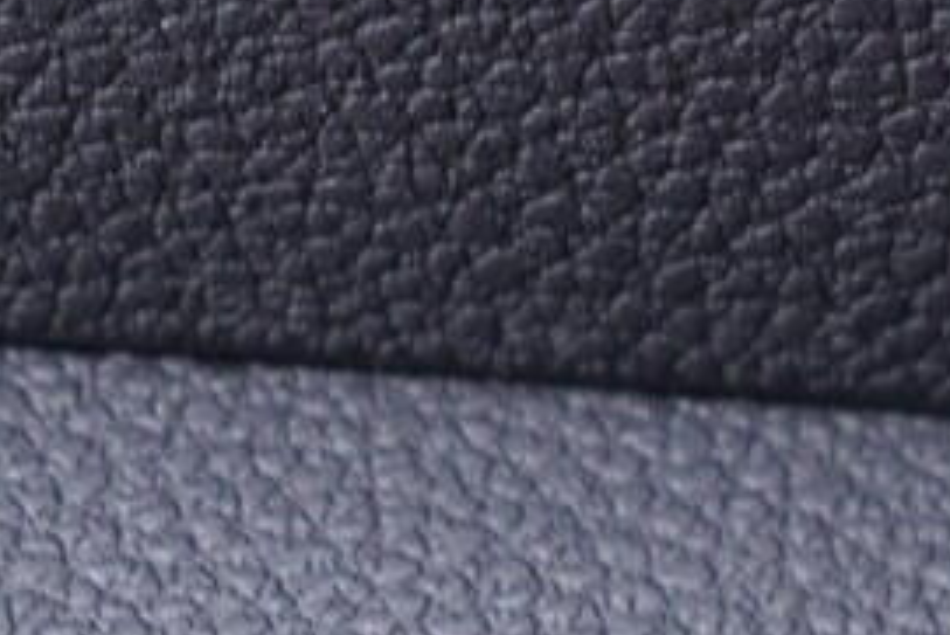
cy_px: 1038
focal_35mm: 191
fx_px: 5043
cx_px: 1395
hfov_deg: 10.4
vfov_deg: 7.1
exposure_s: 1/40
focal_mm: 24
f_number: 2.8
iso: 250
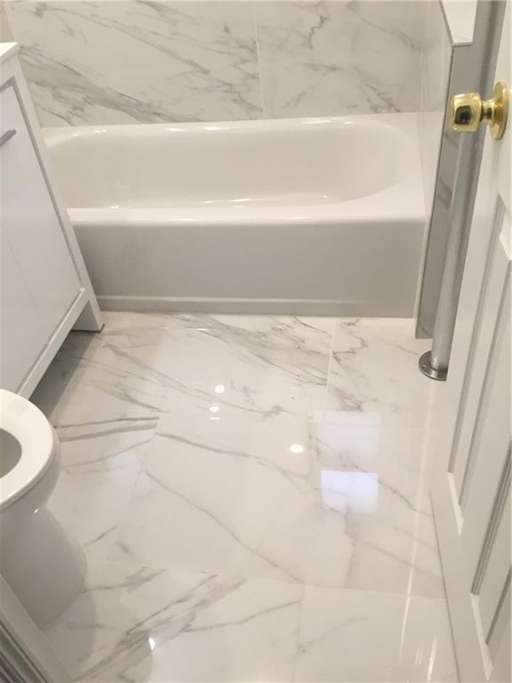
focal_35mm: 31
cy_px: 342
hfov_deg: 45.4
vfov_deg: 58.4
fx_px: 611
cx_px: 256
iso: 50
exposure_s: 1/30
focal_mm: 3.3
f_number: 2.4
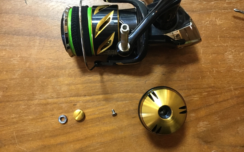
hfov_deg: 58.1
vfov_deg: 38.3
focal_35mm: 33
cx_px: 122
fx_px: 219
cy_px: 68
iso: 200
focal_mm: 3.3
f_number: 2.4
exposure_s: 1/24
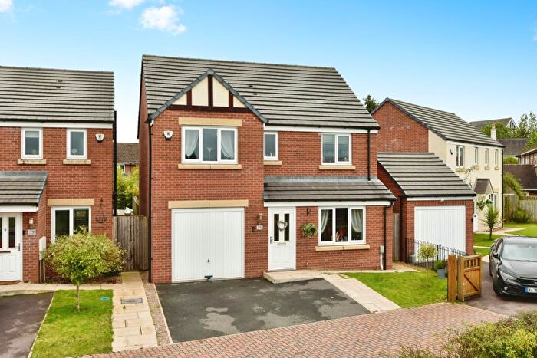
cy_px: 179
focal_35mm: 29
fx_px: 433
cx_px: 268
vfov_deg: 45.0
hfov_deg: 63.6
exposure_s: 1/320
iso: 400
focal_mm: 29
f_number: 6.3
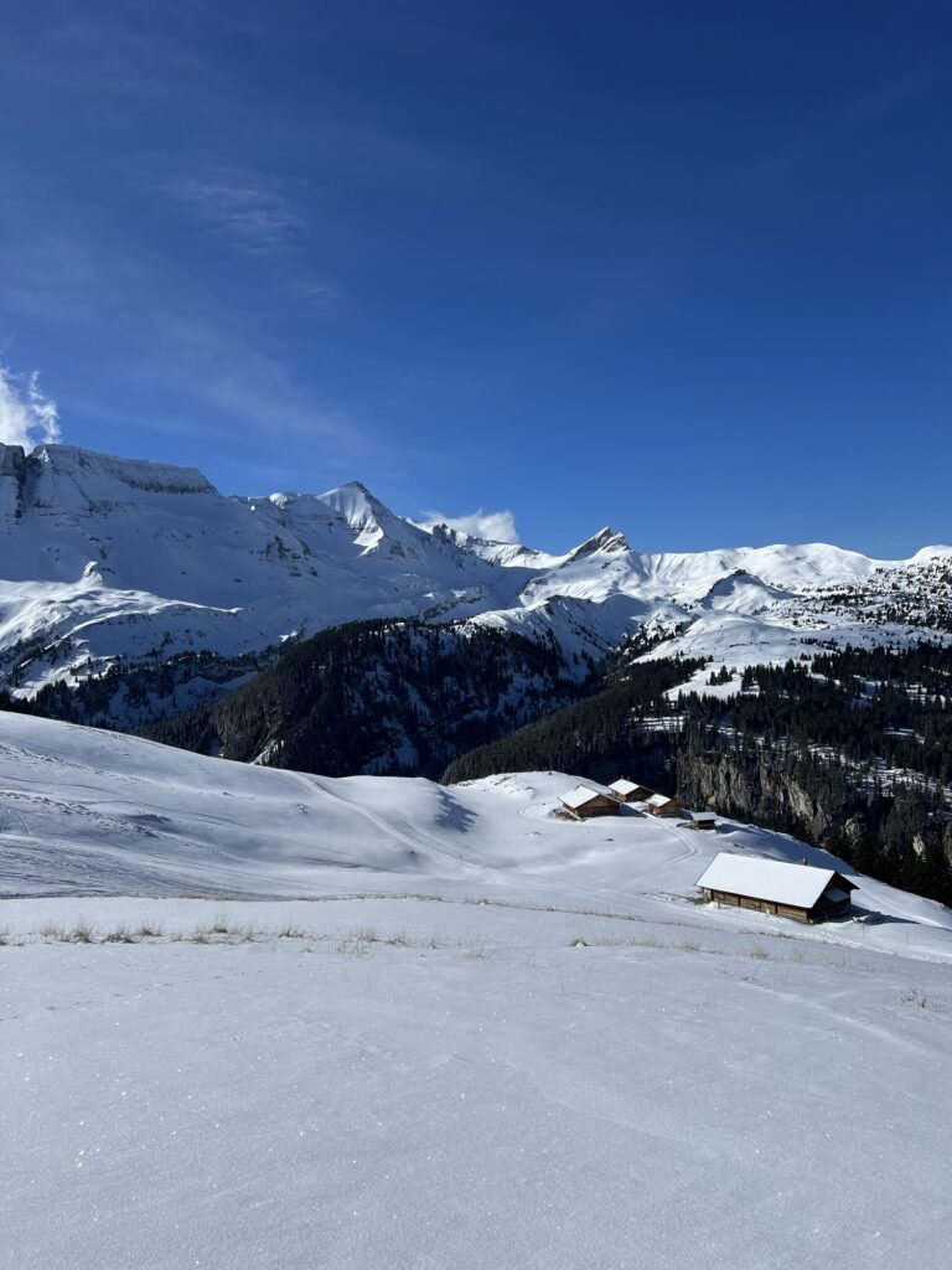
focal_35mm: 26
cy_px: 635
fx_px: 953
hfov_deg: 53.1
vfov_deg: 67.3
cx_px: 476
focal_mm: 5.7
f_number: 1.5
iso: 50
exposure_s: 1/10309
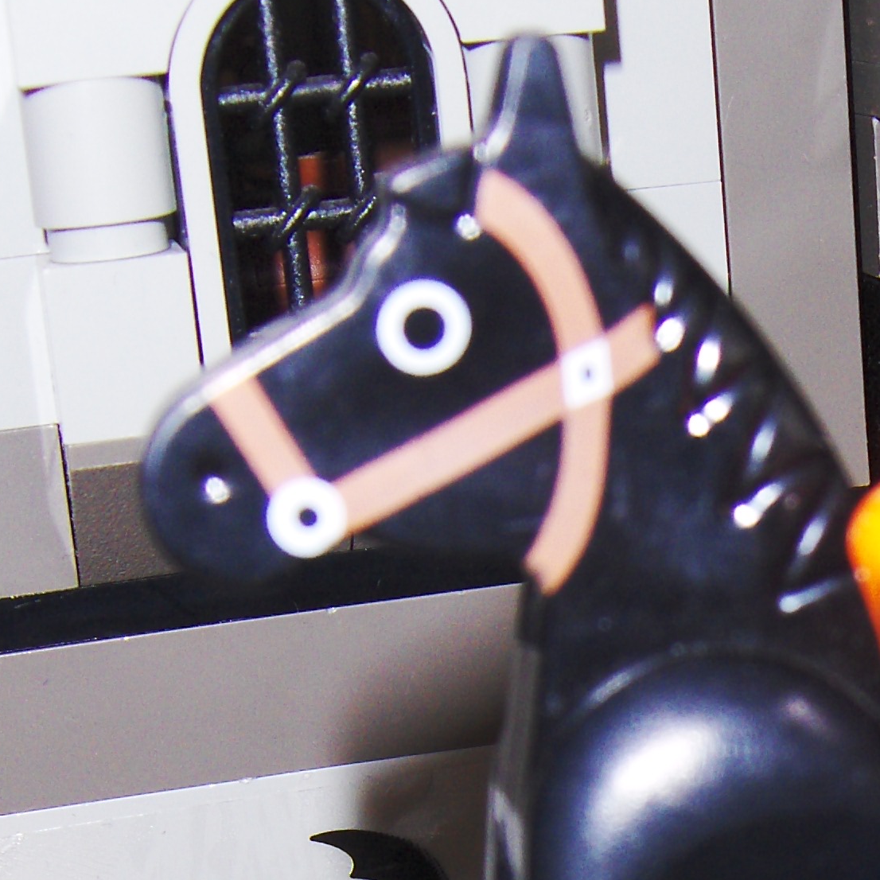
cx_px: 824
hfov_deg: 16.8
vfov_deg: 16.2
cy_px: 1123
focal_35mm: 102
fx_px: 2934
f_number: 5.5
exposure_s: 1/60
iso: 100
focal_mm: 7.5
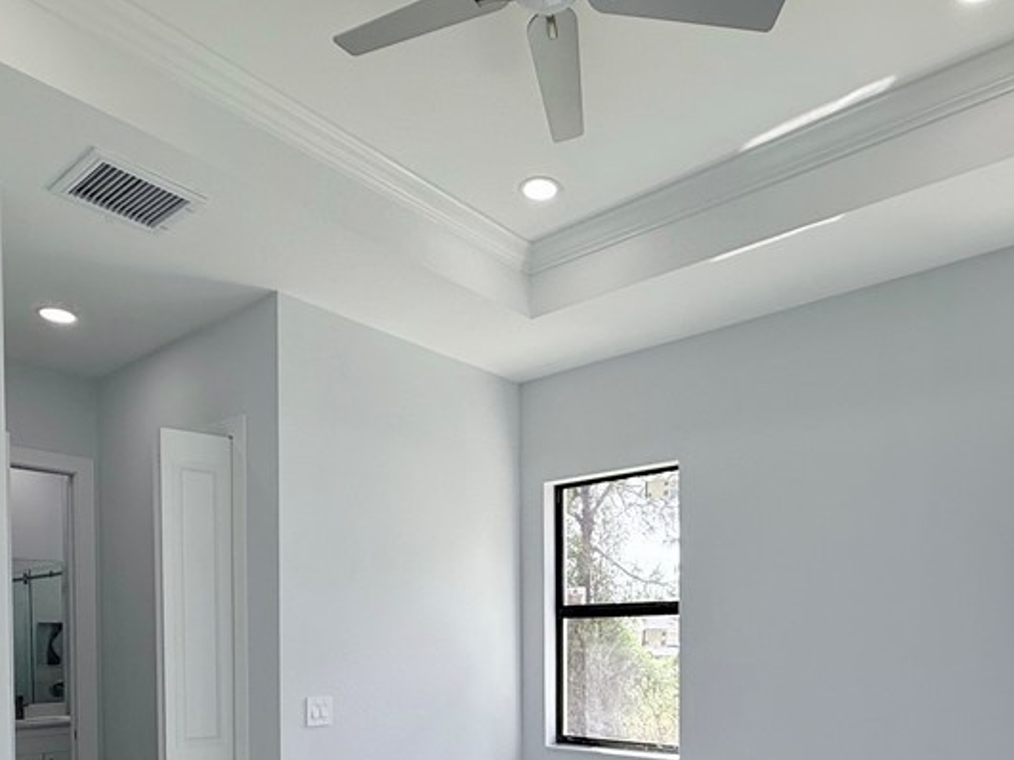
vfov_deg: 47.3
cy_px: 651
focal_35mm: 27
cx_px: 558
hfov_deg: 65.2
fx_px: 791
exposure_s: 1/365
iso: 64
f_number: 2.2
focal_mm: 2.22
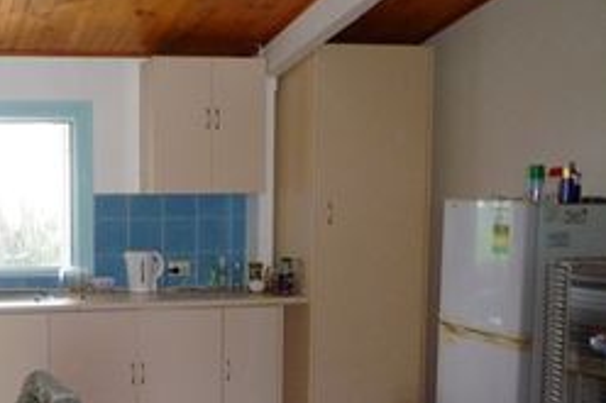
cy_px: 277
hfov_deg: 34.0
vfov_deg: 24.4
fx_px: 925
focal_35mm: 55
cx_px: 42
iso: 400
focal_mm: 4.7
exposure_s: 1/8
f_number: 3.3
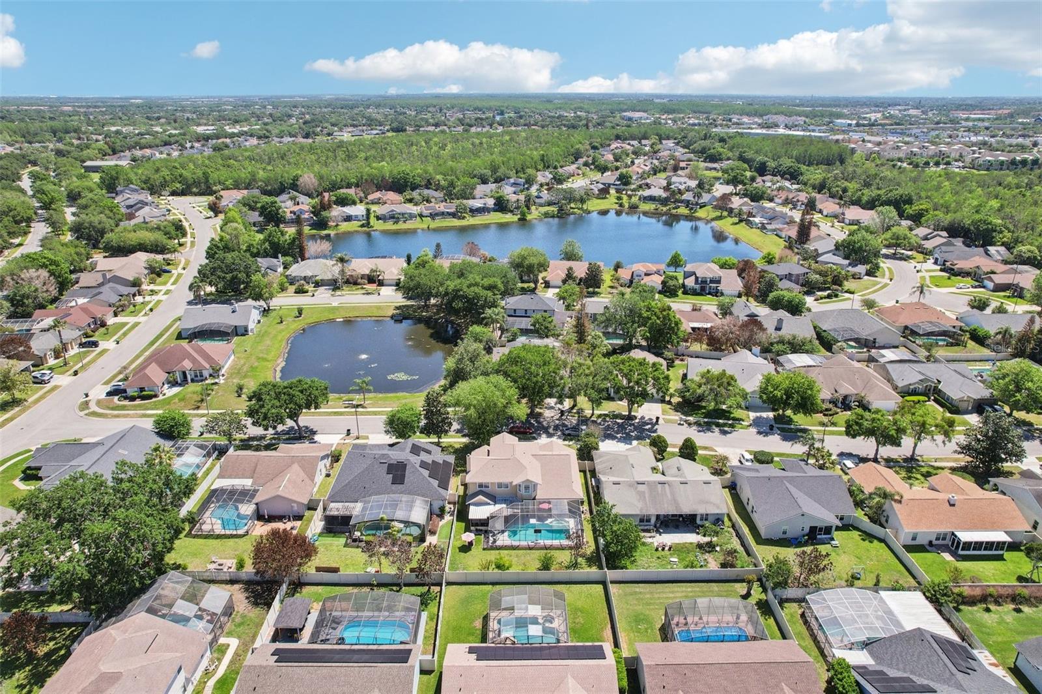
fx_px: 637
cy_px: 347
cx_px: 521
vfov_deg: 57.2
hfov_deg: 78.6
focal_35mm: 22
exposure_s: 1/2000
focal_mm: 8.4
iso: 150
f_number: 2.8
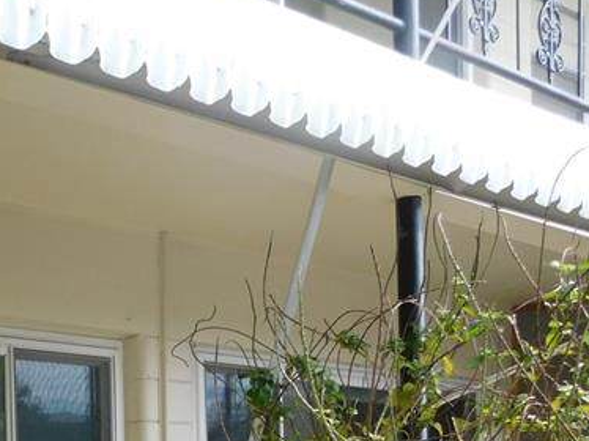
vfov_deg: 21.3
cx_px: -128
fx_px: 1071
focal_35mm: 63
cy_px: 558
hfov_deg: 27.0
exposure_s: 1/500
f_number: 3
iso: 125
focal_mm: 4
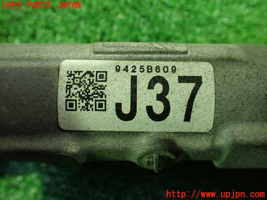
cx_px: 134
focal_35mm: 30
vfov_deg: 46.8
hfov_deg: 60.0
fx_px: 231
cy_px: 100
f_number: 2.3
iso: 800
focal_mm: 5.4
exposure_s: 1/40
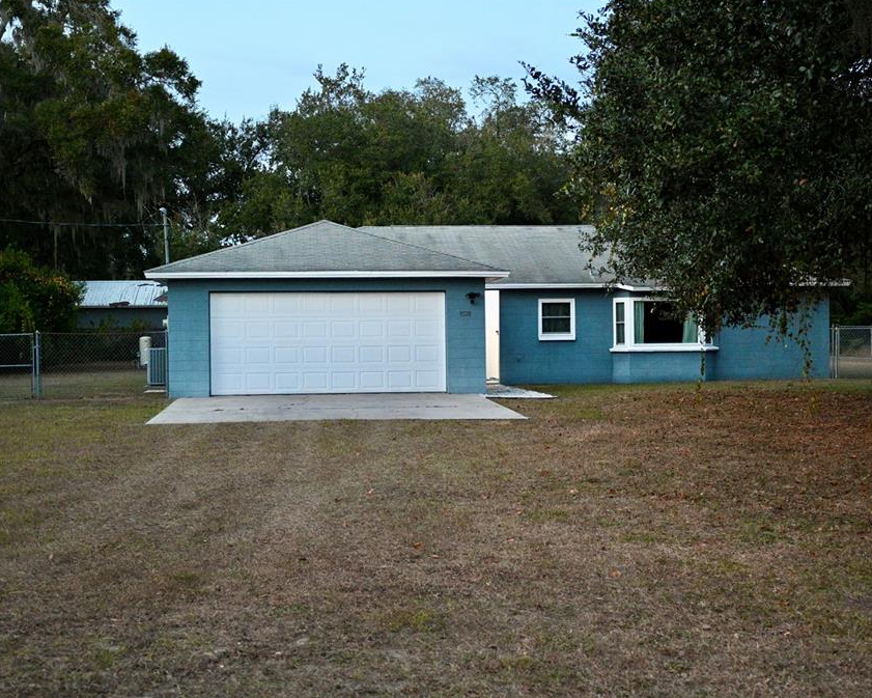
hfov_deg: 38.8
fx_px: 1239
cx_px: 442
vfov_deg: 31.5
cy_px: 348
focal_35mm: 48
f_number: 2.8
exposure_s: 1/125
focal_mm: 28
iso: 3200
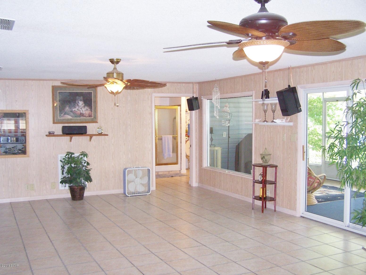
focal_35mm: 38
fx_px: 402
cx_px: 183
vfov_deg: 37.7
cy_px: 138
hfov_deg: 49.0
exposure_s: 1/60
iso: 140
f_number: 2.8
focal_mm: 6.3
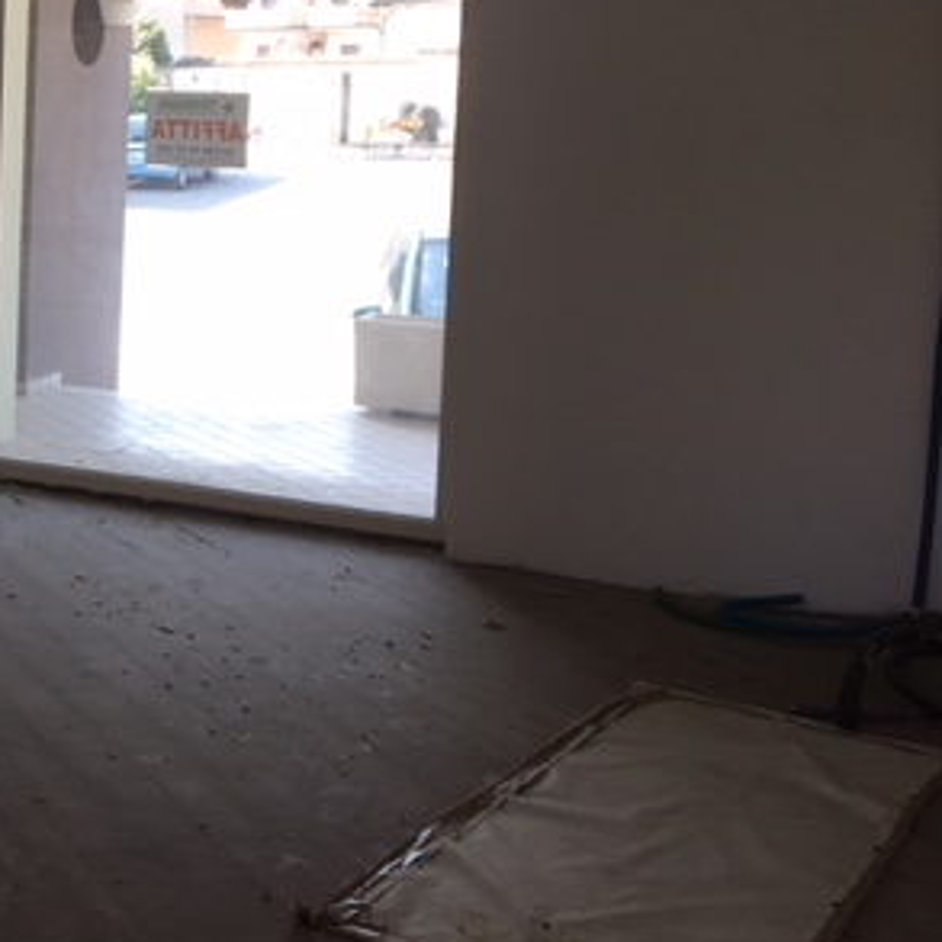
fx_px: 1724
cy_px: 215
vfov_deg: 30.0
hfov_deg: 28.0
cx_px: -84
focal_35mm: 56
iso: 32
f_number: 2.2
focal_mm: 4.15
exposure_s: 1/100
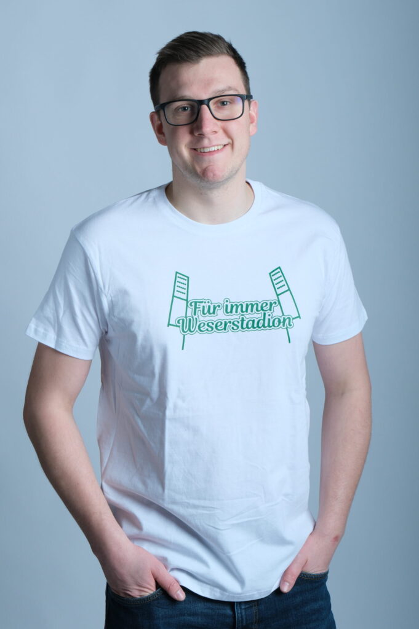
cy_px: 314
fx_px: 1311
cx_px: 210
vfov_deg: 27.0
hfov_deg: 18.2
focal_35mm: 75
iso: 400
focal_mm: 50
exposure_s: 1/250
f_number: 8
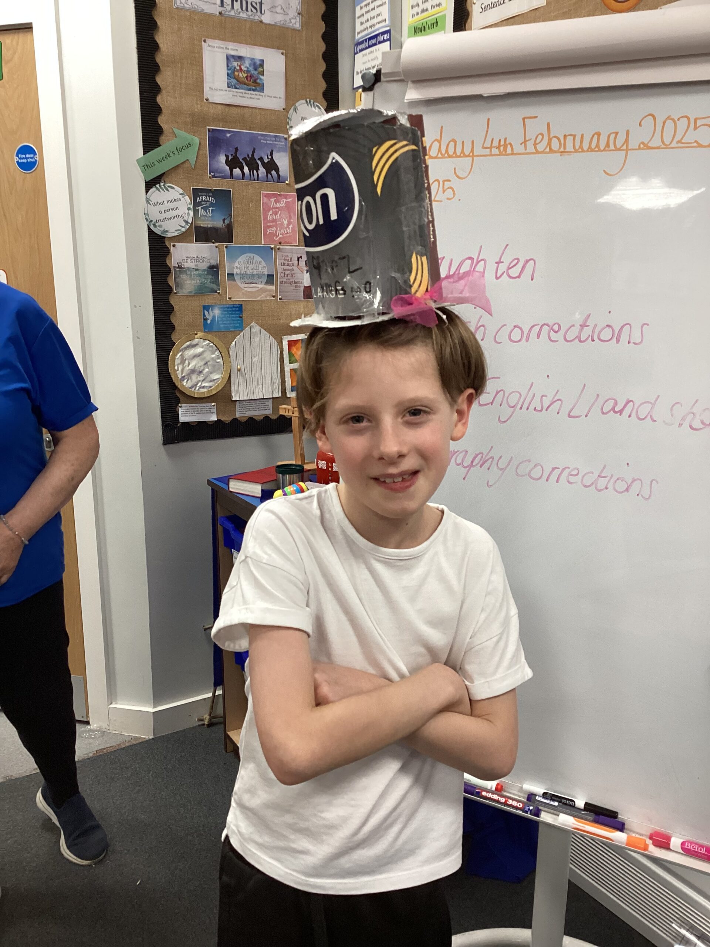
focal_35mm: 31
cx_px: 355
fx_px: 848
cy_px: 474
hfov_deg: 45.4
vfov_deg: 58.4
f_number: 2.4
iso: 160
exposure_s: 1/60
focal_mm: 3.3
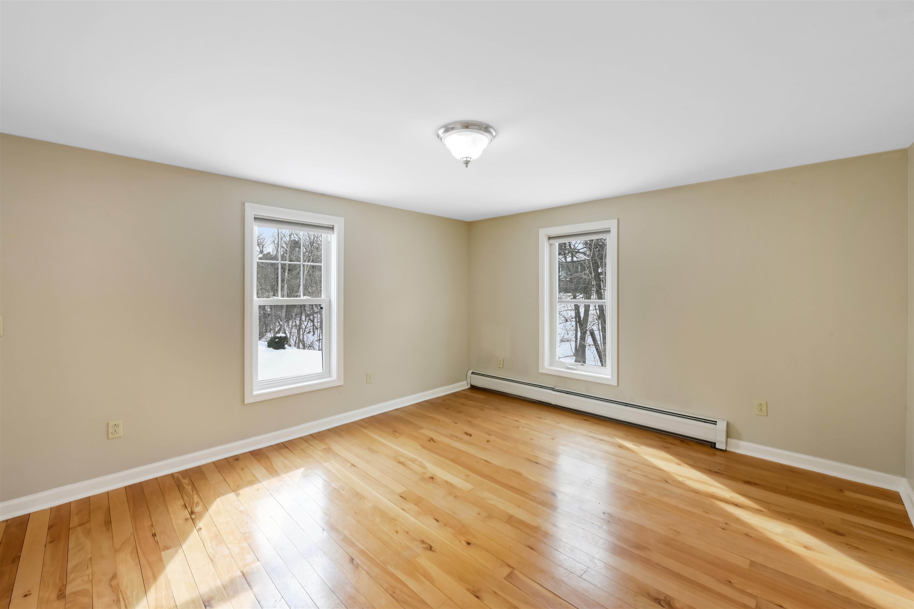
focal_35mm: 14
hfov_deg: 104.3
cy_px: 304
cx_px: 457
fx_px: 355
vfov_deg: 81.2
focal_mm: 14
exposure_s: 1/200
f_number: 14
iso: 1000
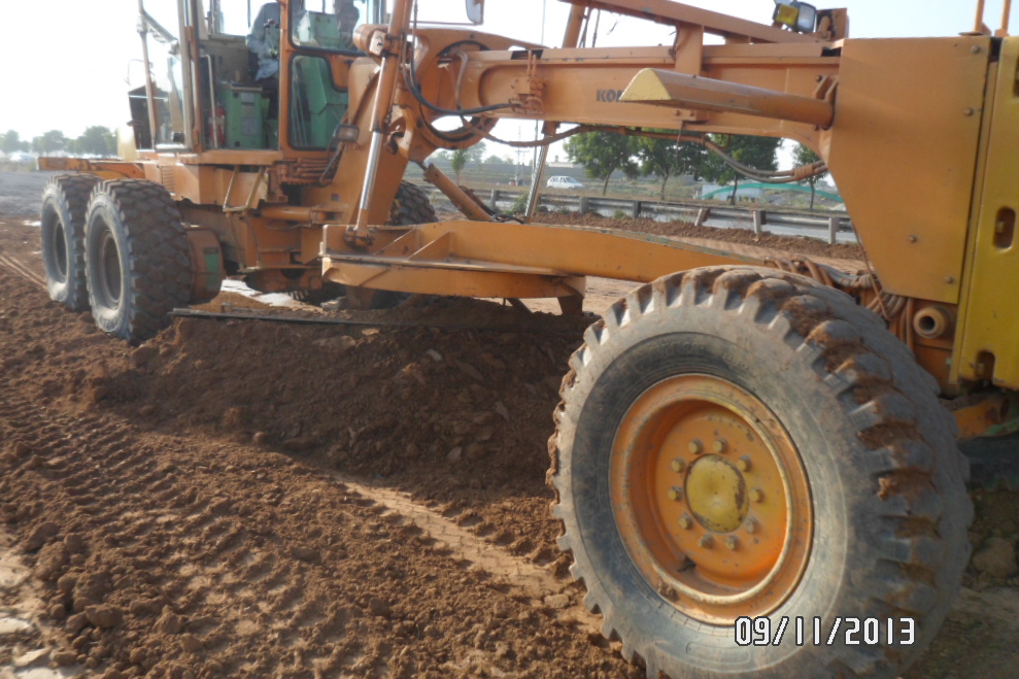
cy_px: 319
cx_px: 520
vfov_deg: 46.4
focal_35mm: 28
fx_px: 792
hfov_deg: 65.5
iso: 80
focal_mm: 4.9
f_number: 3.3
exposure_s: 1/350
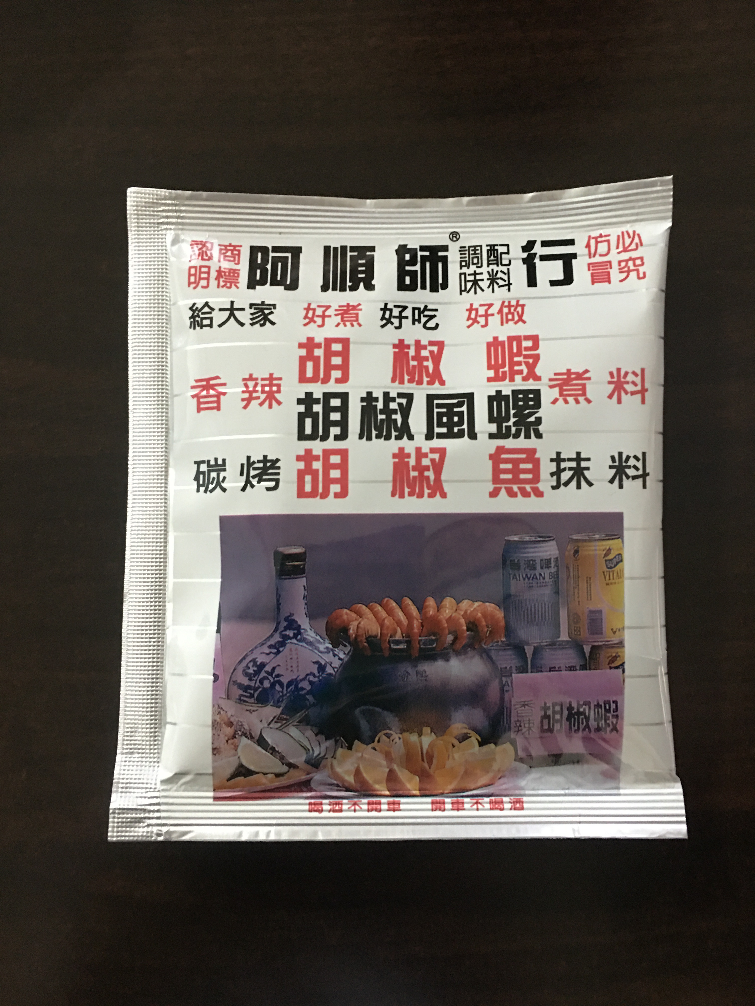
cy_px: 503
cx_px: 378
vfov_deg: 61.7
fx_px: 843
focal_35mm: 29
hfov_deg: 48.2
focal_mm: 4.15
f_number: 2.2
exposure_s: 1/4
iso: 160
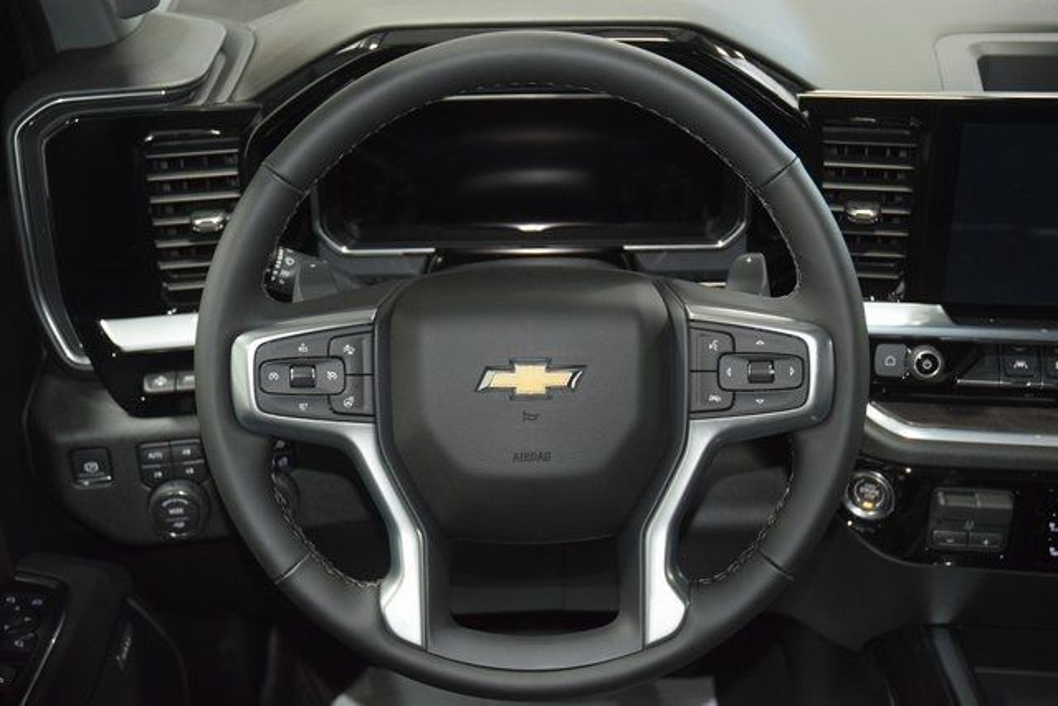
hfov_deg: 42.3
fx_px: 1367
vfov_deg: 29.0
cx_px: 529
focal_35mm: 46
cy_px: 353
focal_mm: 31
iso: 2500
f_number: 4
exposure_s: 1/40
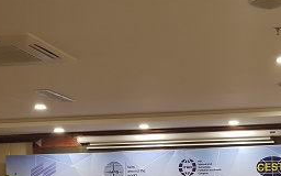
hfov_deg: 20.4
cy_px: 190
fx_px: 773
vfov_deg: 12.7
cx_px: 207
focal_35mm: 101
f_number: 2.4
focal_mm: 6
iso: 160
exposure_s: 1/24
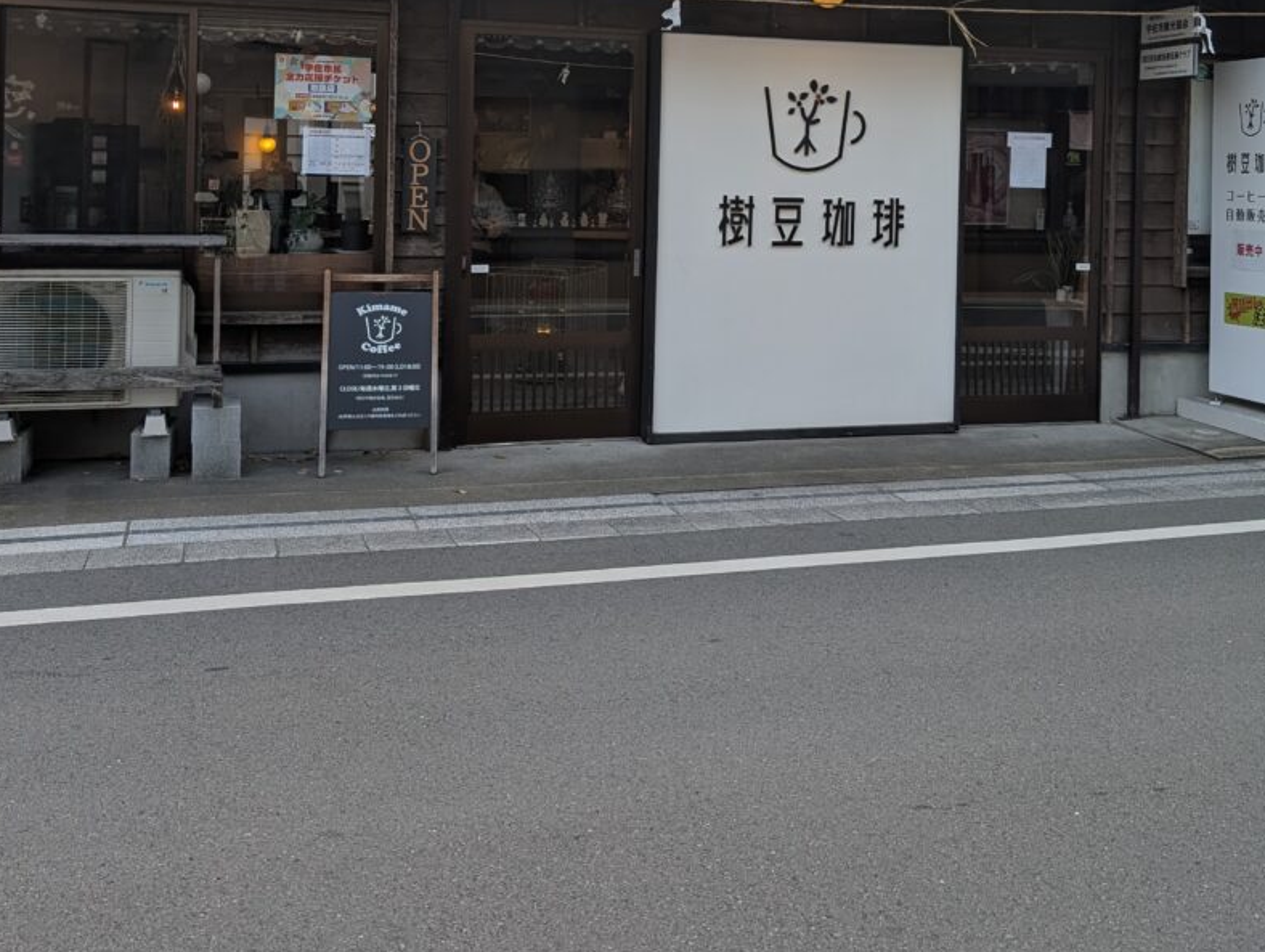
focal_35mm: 39
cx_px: 763
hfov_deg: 47.5
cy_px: 193
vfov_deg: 35.7
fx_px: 1427
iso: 13
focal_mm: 6.9
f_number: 1.68
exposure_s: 1/431
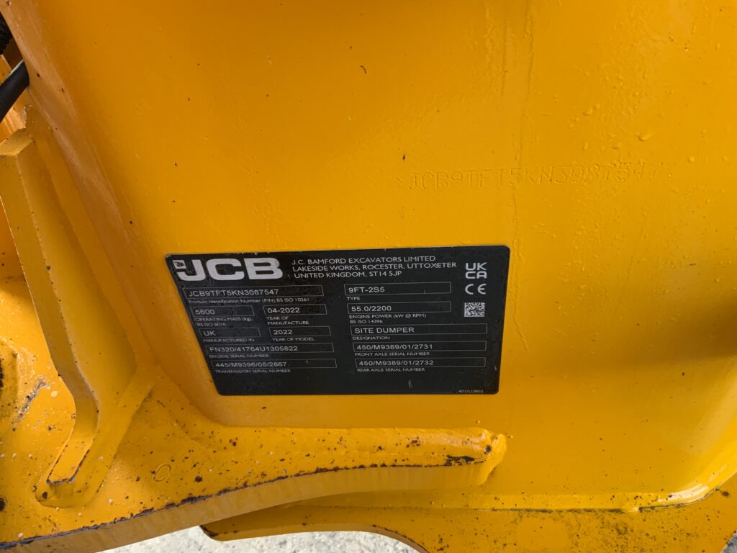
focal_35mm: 29
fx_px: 617
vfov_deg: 48.2
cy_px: 276
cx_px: 368
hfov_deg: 61.7
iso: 64
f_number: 1.8
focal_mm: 3
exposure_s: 1/122
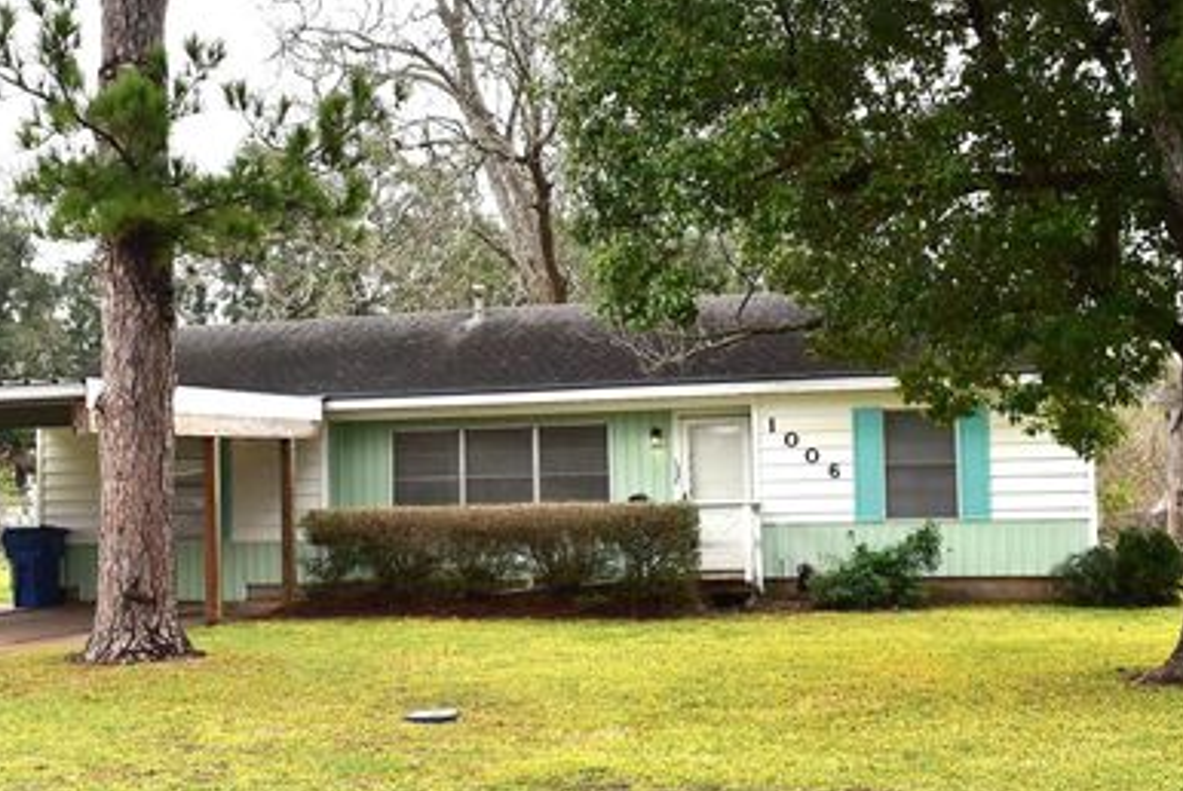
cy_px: 402
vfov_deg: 30.1
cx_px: 512
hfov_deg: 43.8
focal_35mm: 45
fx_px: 1468
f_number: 9
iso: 400
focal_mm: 23
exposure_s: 1/160
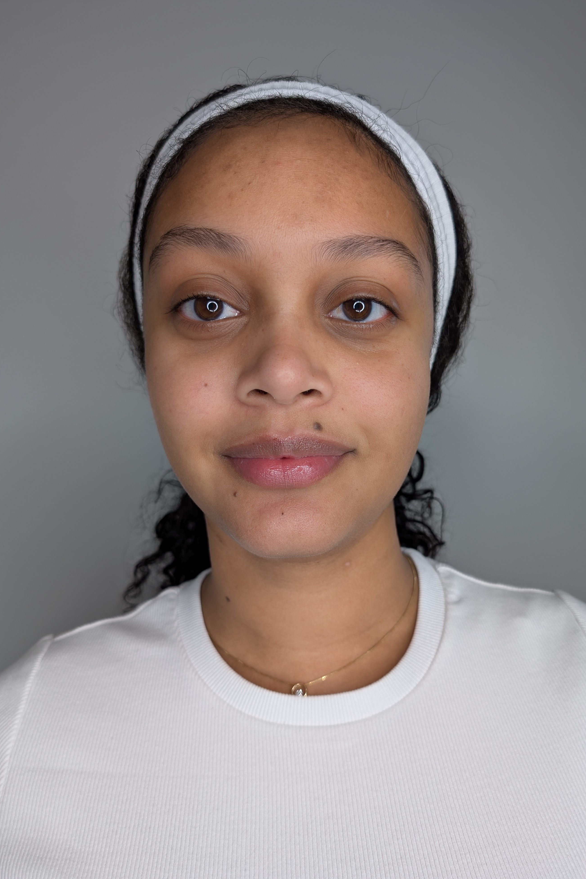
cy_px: 456
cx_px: 313
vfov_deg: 69.4
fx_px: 635
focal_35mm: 26
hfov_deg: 49.5
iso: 22
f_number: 1.68
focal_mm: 6.9
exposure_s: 1/60
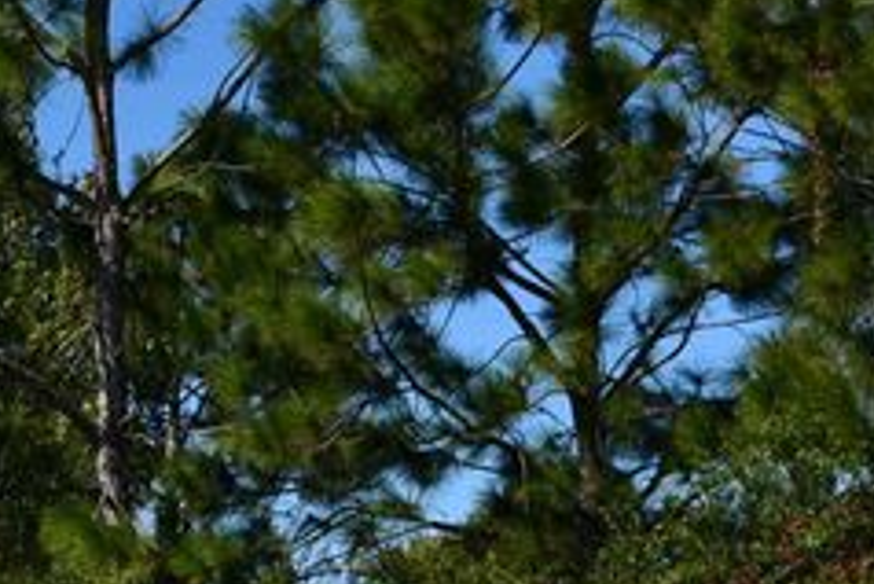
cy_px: 760
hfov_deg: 12.3
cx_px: 261
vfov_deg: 8.1
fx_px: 4057
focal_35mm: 167
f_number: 10
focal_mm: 31
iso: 100
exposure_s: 1/400
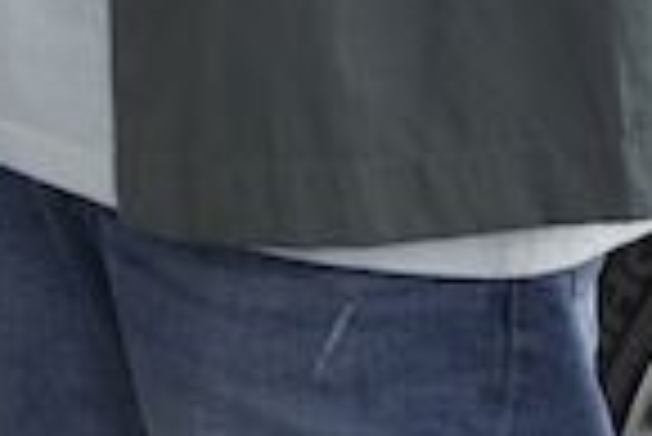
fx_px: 5361
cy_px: -836
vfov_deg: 4.5
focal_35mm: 296
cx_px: -1061
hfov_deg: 6.5
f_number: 7.1
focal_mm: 47.6
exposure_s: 1/100
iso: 800
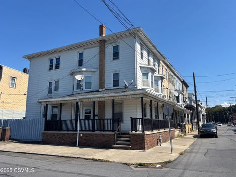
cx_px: 119
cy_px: 87
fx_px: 184
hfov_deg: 65.3
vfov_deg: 51.4
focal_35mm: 27
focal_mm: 5.96
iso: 50
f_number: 1.6
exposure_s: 1/3205
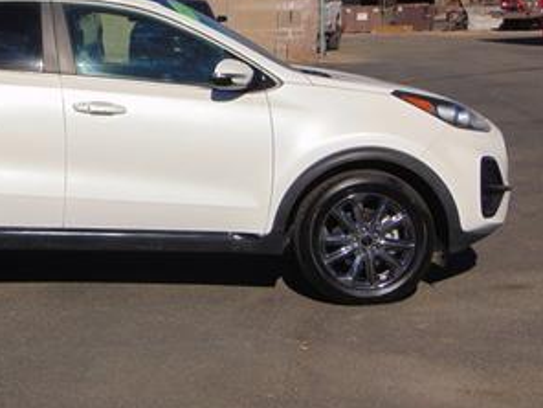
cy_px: 156
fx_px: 1333
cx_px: 99
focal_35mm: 85
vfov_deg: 17.3
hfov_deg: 22.7
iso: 80
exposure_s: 1/160
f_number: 9
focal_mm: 9
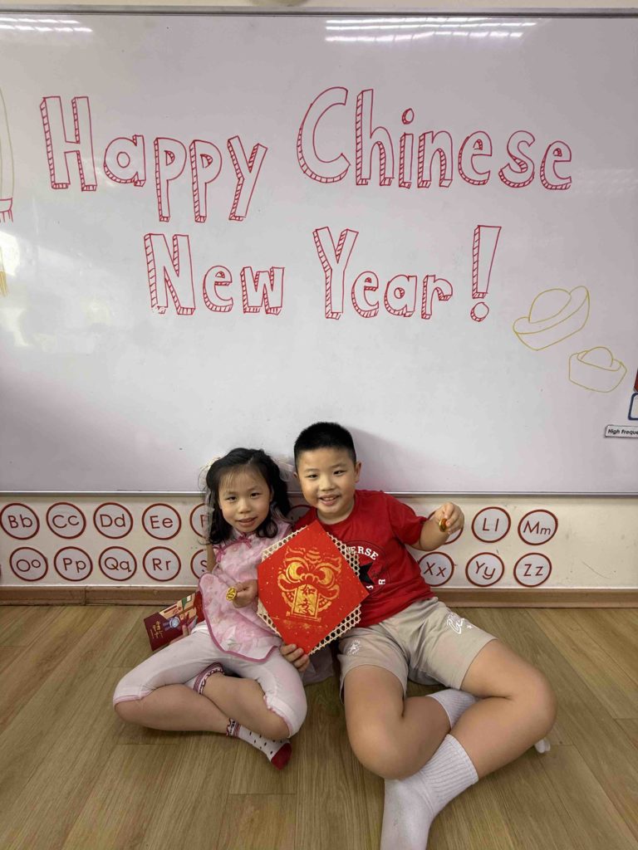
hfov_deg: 85.7
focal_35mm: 14
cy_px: 425
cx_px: 319
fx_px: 344
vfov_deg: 102.1
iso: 125
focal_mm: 2.22
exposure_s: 1/100
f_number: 2.2
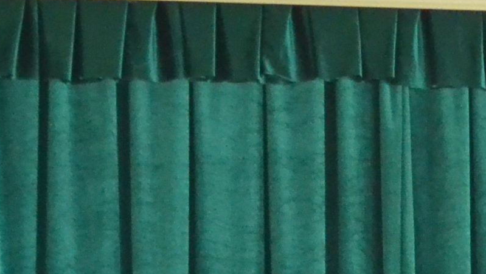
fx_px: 3970
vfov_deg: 3.9
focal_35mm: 308
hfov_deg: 6.9
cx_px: 643
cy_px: 673
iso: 2800
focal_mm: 34
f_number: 5
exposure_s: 1/60
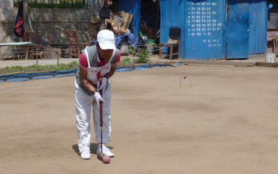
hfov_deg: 21.9
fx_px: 720
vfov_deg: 13.8
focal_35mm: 95
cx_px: 135
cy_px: 79
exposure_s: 1/800
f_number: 4.5
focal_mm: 12.3
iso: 100
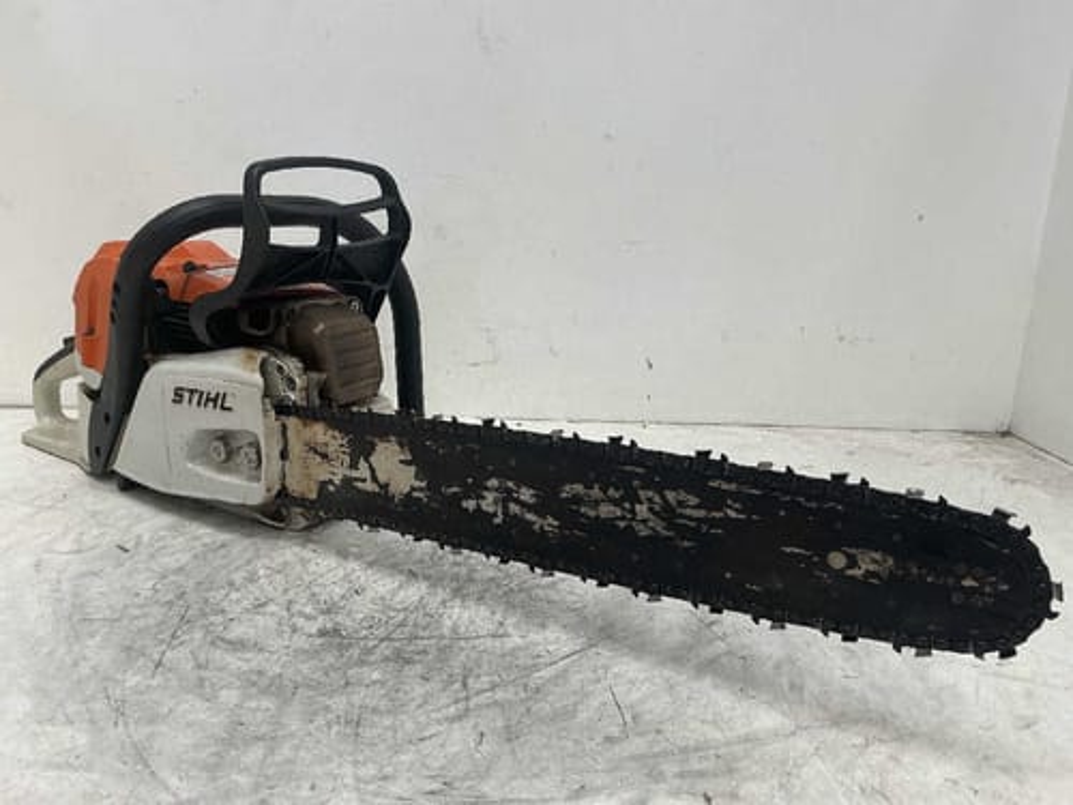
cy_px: 402
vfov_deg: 49.7
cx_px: 536
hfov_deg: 63.4
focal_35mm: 28
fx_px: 868
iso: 50
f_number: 1.8
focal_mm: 3
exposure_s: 1/100
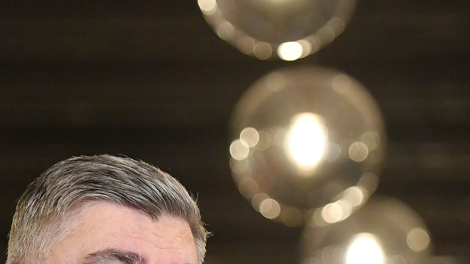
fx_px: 3564
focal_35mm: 286
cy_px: 371
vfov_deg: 4.2
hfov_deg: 7.5
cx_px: 270
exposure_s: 1/200
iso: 5000
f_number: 4
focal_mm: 105
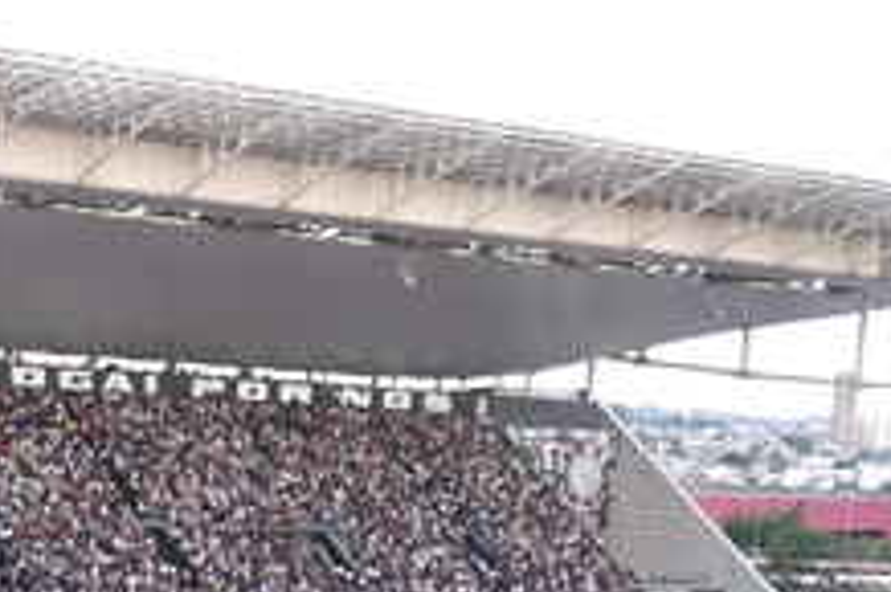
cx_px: 544
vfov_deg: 12.3
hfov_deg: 20.6
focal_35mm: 99
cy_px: 1176
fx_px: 2448
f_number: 7.1
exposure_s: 1/60
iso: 800
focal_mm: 24
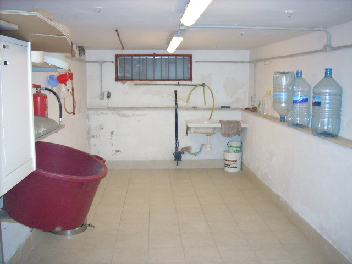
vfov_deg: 38.7
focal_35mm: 37
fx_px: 376
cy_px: 132
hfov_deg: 50.1
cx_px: 176
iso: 400
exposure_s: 1/60
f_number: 2.8
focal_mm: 6.2
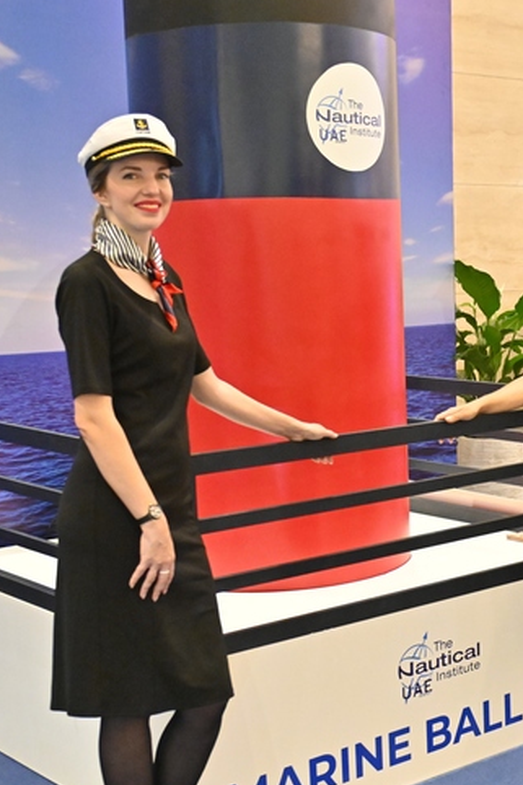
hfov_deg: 20.3
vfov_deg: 30.9
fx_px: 1417
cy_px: 430
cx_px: 518
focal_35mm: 65
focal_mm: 29
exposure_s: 1/100
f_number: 3.2
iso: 4000
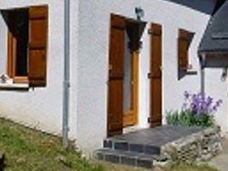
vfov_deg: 25.8
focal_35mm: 56
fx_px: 369
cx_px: 156
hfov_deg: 34.0
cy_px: 43
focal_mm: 4.3
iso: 100
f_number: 4
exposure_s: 1/1000
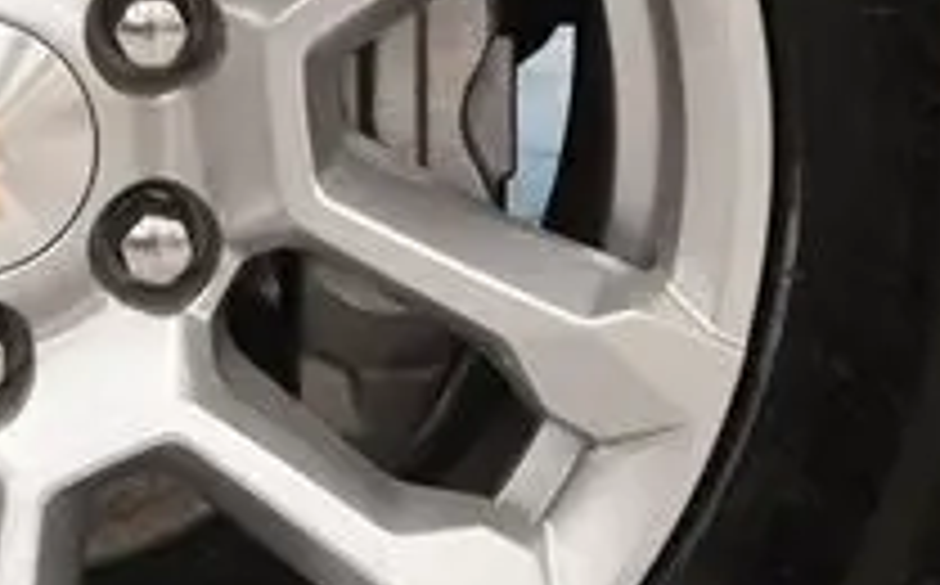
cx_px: 0
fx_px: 4029
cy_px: 47
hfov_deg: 13.1
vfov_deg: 8.3
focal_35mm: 158
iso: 1250
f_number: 4
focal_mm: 21
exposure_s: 1/40
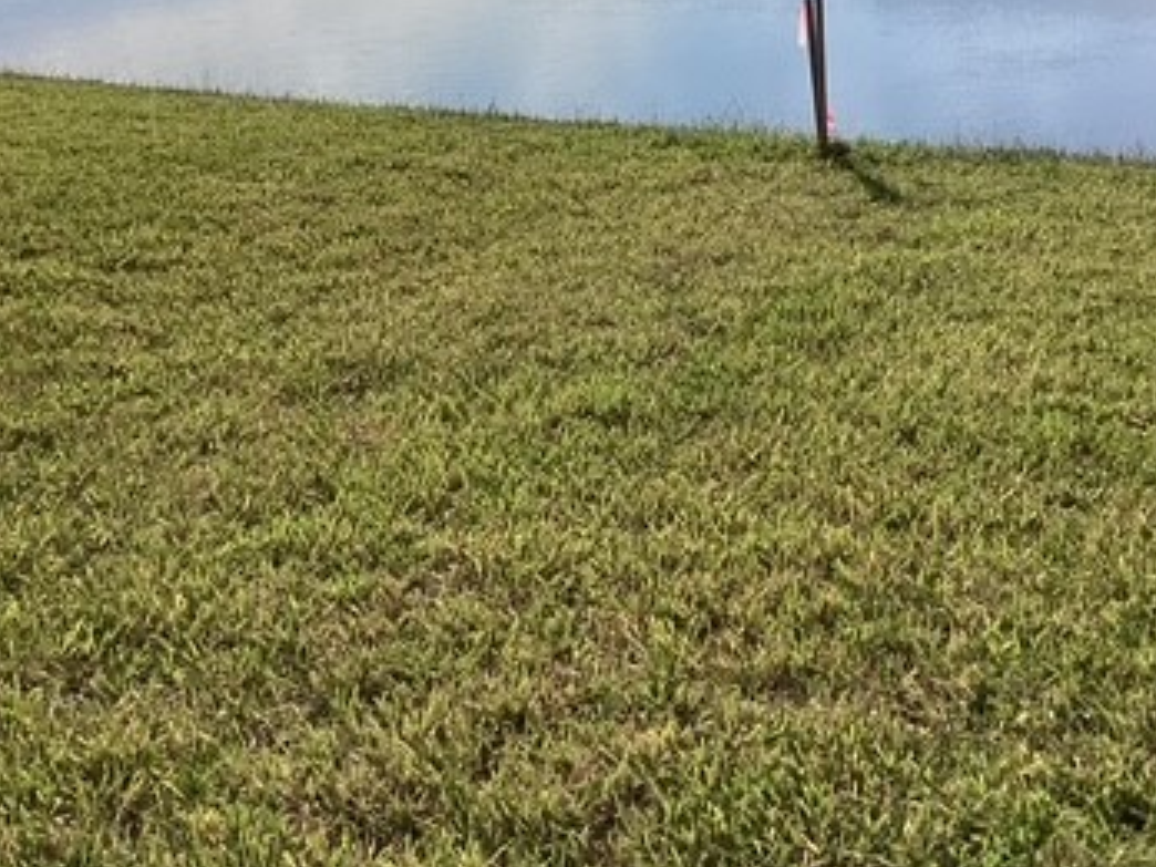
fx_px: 1904
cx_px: 561
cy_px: 199
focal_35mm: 57
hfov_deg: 33.8
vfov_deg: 25.3
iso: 25
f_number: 2.4
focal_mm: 3.3
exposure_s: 1/3546
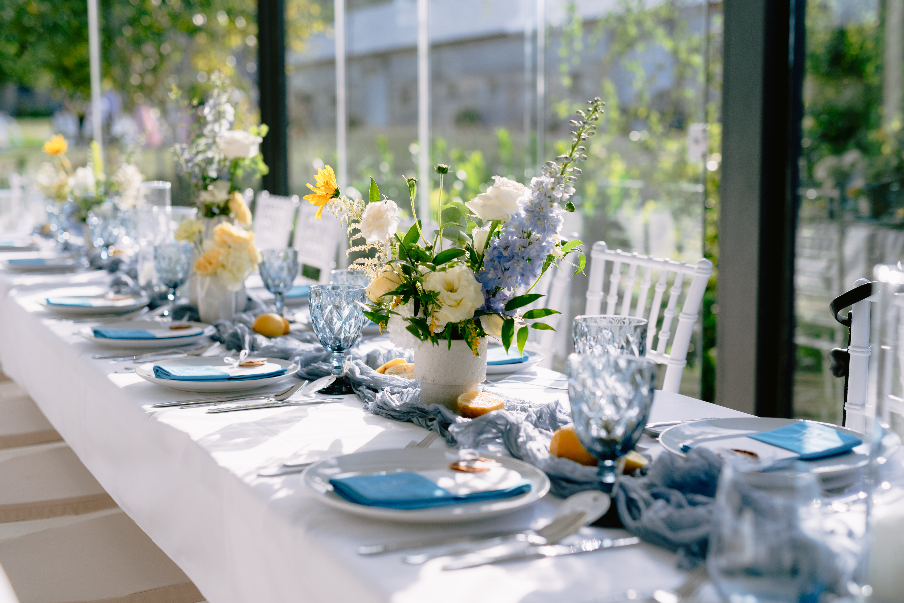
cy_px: 302
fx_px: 1256
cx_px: 452
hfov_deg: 39.6
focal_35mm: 50
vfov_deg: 27.0
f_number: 2.8
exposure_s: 1/3200
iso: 200
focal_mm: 50
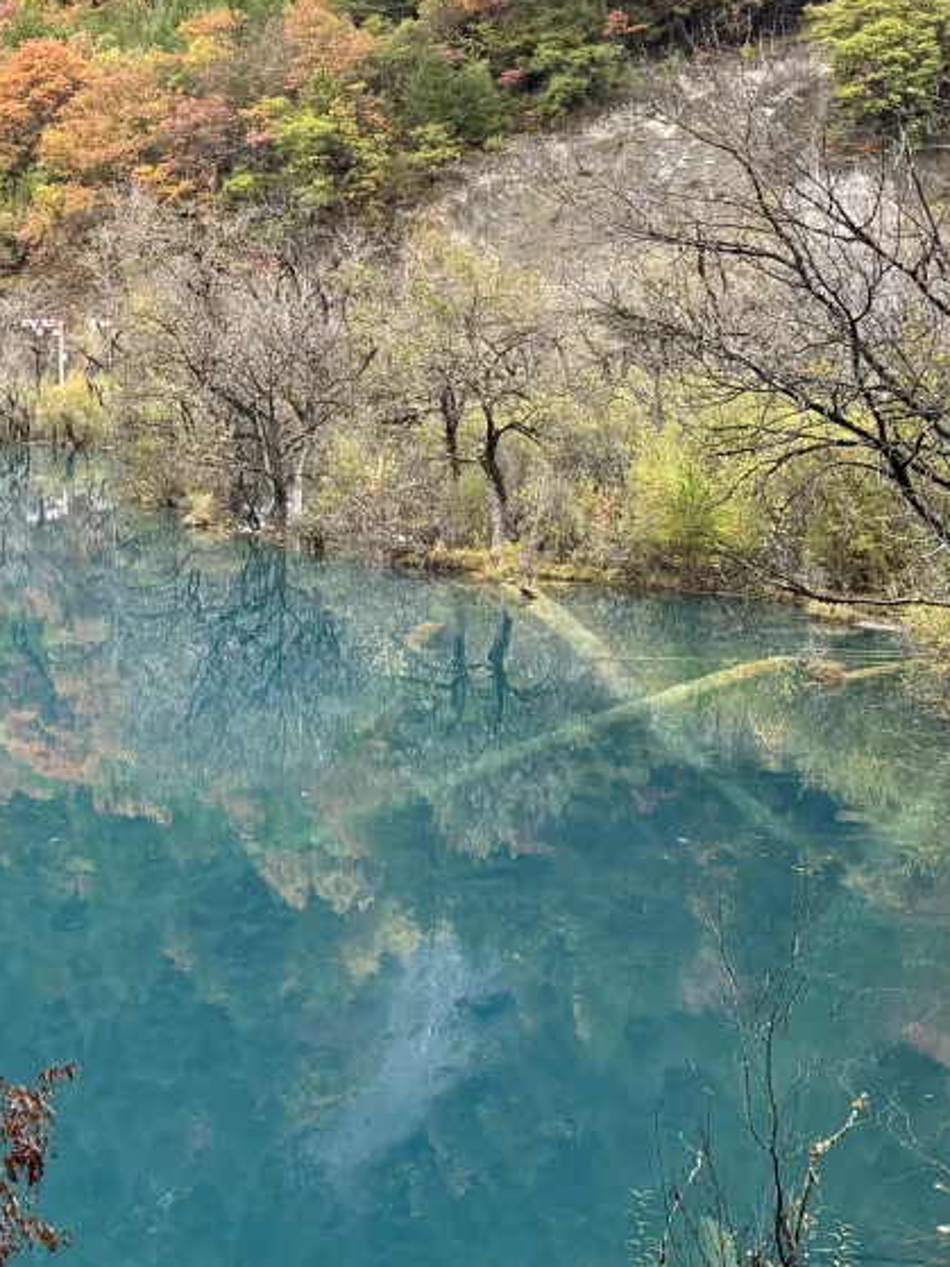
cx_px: -52
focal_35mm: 67
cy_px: 188
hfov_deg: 21.0
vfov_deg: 28.1
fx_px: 2453
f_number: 1.6
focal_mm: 5.96
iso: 40
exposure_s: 1/227
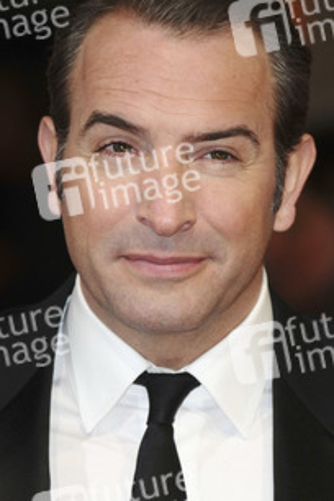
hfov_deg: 3.5
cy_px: 264
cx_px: 165
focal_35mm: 392
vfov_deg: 5.3
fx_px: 5455
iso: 320
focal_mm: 200
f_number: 4.5
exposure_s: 1/200
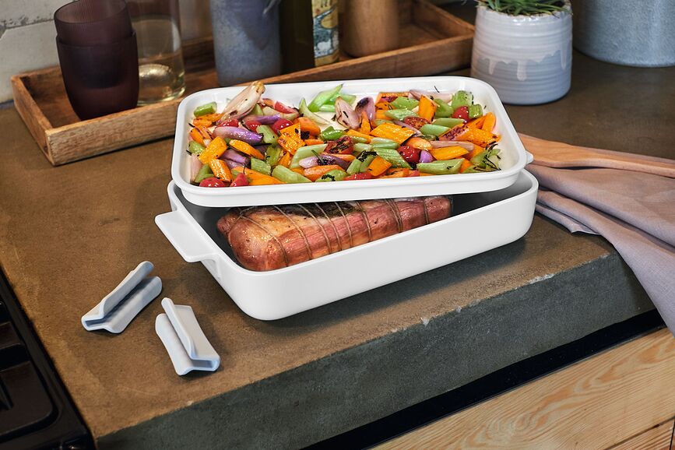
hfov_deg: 37.5
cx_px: 338
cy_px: 225
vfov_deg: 25.5
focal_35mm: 53
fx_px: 994
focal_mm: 35
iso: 1600
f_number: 4
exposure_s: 1/100
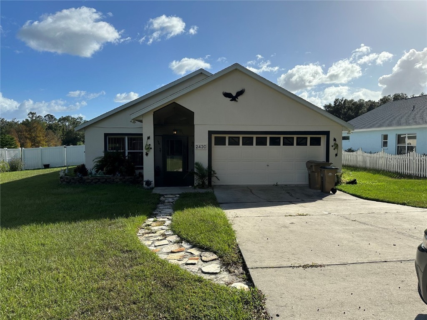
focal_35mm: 24
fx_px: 296
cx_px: 214
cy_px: 160
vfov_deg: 56.8
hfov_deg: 71.6
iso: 80
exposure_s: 1/6211
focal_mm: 6.86
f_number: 1.78
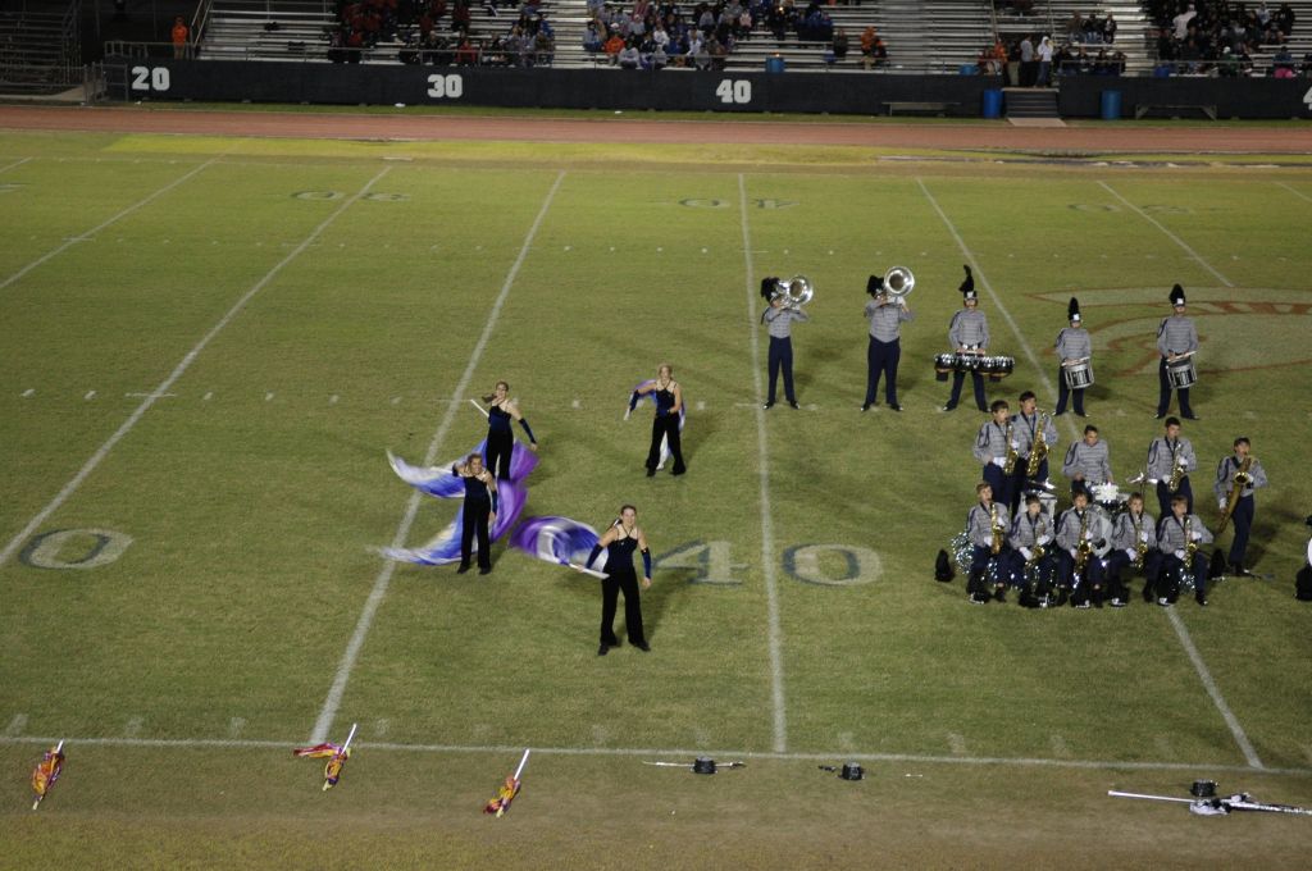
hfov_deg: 24.6
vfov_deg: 16.5
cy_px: 436
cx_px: 656
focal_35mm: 82
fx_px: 3003
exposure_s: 1/60
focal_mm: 55
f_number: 2.8
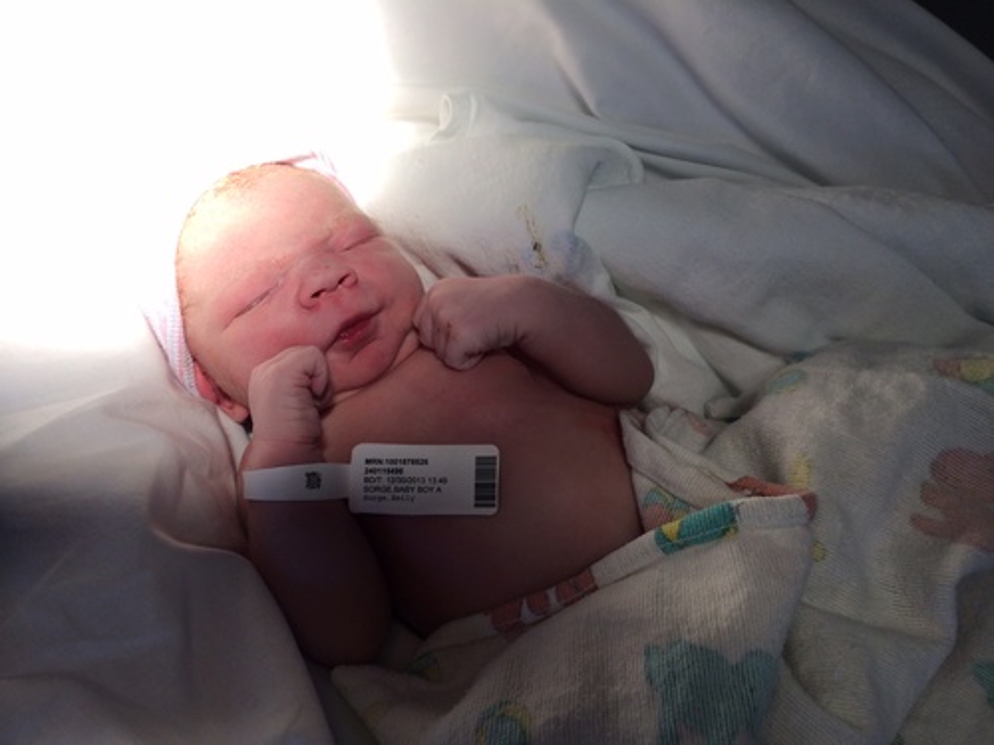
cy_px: 372
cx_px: 497
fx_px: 861
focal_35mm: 30
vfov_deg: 46.8
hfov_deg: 60.0
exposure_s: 1/60
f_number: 2.2
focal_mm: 4.12
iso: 40
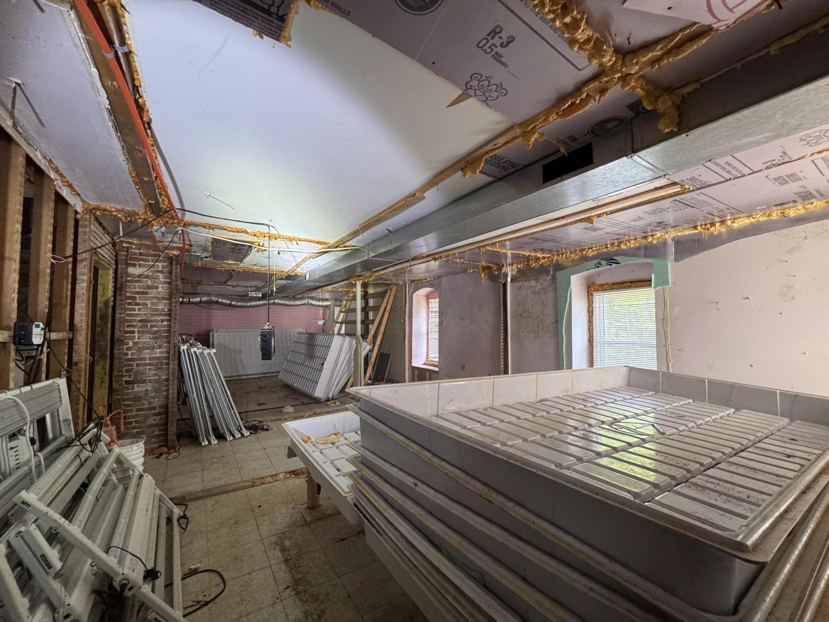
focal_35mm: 14
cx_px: 414
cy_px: 311
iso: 250
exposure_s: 1/99
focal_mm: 2.22
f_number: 2.2
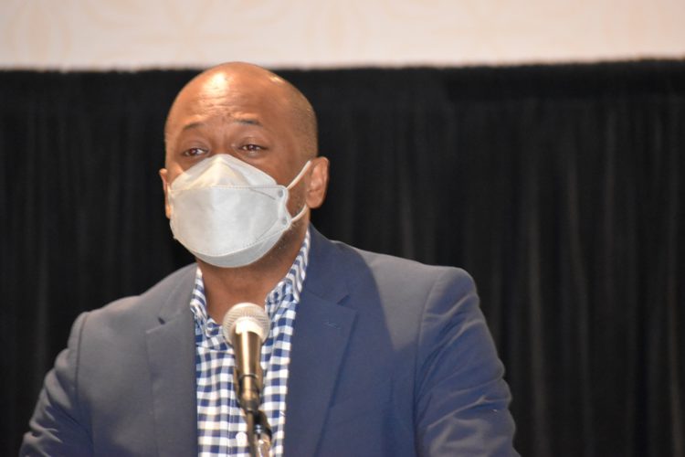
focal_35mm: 360
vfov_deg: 3.8
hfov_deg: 5.7
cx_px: 342
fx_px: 6849
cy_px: 228
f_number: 6
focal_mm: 240
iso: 6400
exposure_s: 1/60
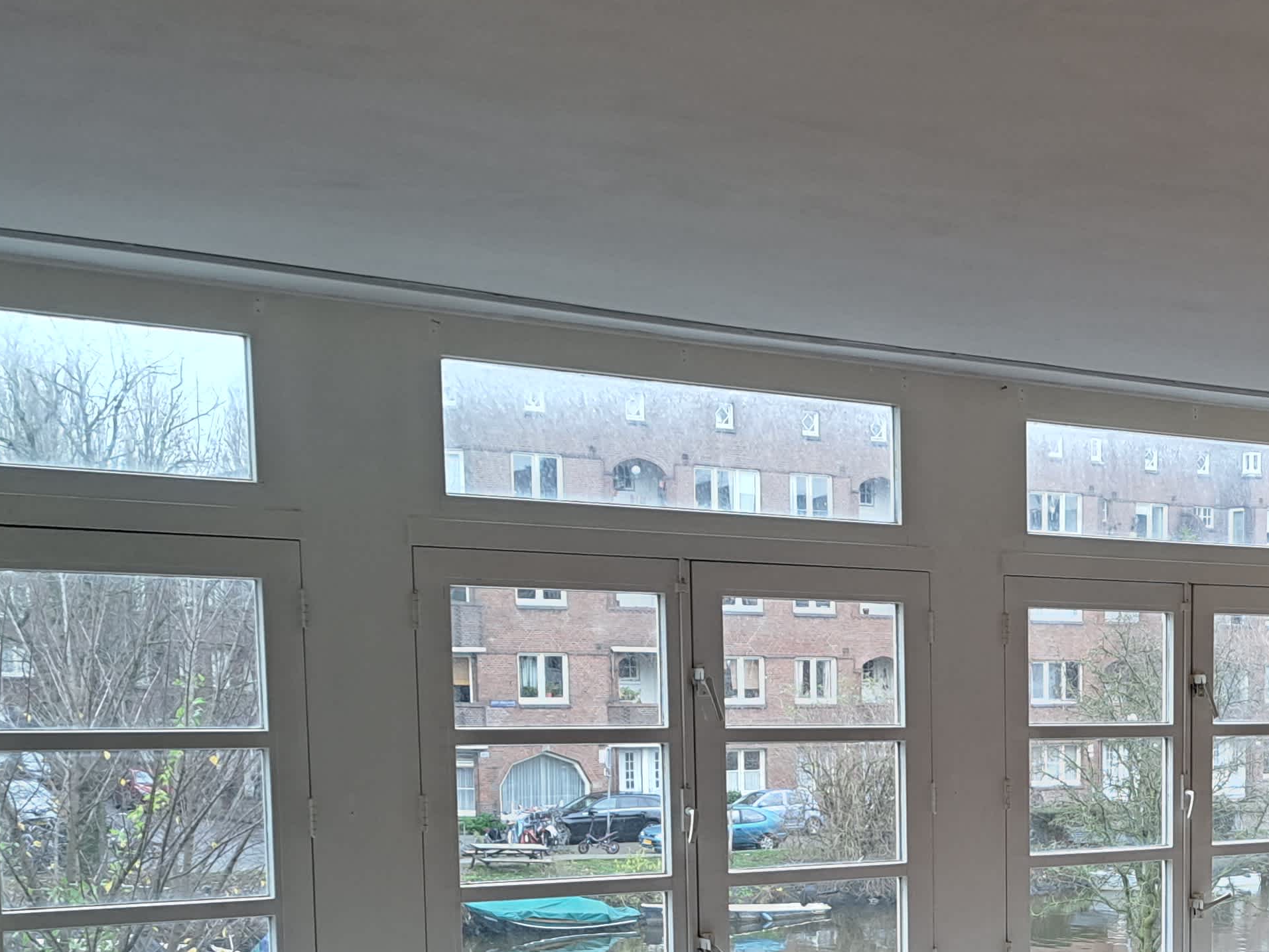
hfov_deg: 31.4
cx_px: 1187
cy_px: 943
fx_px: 2126
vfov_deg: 24.2
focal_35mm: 58
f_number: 1.8
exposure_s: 1/50
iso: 80
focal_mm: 5.2
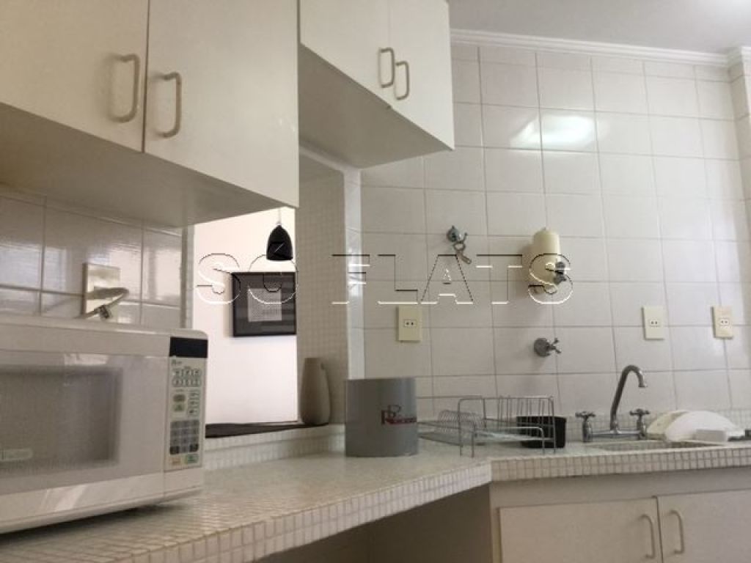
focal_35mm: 31
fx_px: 673
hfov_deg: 58.4
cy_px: 282
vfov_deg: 45.4
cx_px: 376
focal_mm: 3.3
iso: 80
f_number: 2.4
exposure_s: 1/30
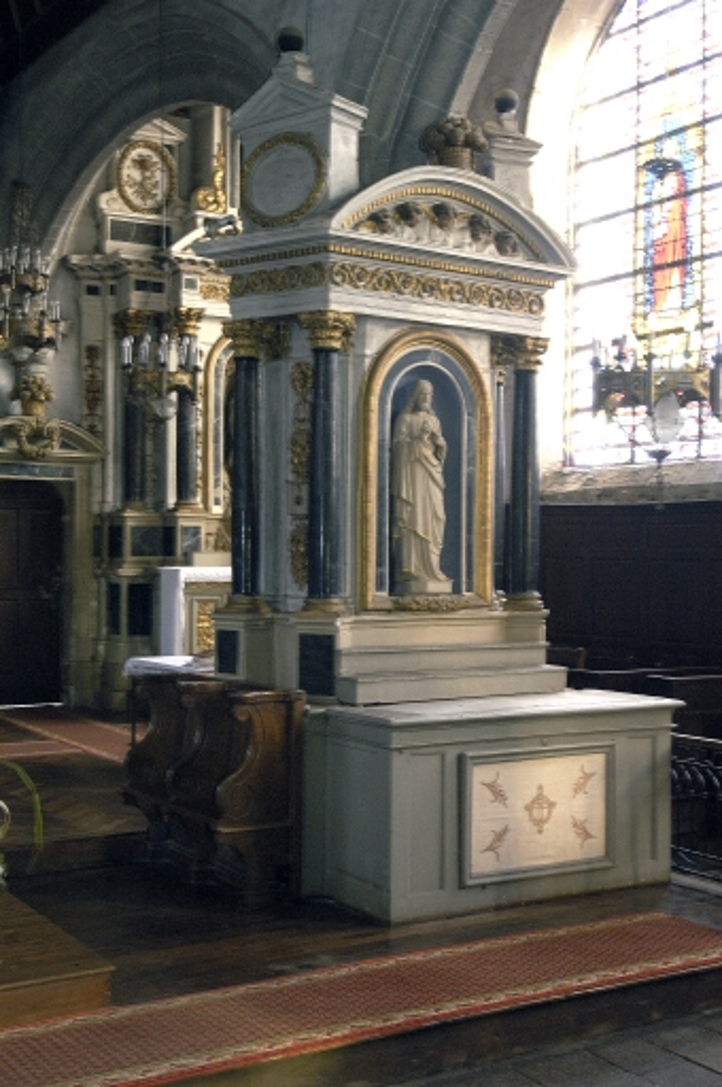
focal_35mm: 45
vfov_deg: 43.7
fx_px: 1357
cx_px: 361
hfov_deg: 29.8
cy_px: 544
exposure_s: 1/1.6
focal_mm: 30
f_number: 8
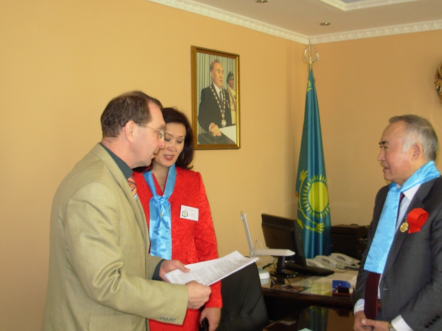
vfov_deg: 31.5
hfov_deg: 41.2
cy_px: 179
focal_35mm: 46
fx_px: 587
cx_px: 245
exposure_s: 1/60.4
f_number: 2.9
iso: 50
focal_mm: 6.3
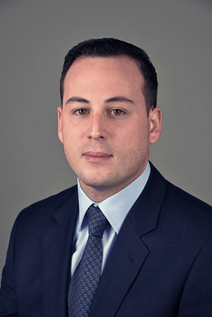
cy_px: 158
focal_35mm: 105
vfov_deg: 19.4
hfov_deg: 13.1
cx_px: 106
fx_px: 926
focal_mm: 105
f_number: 11
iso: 100
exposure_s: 1/125
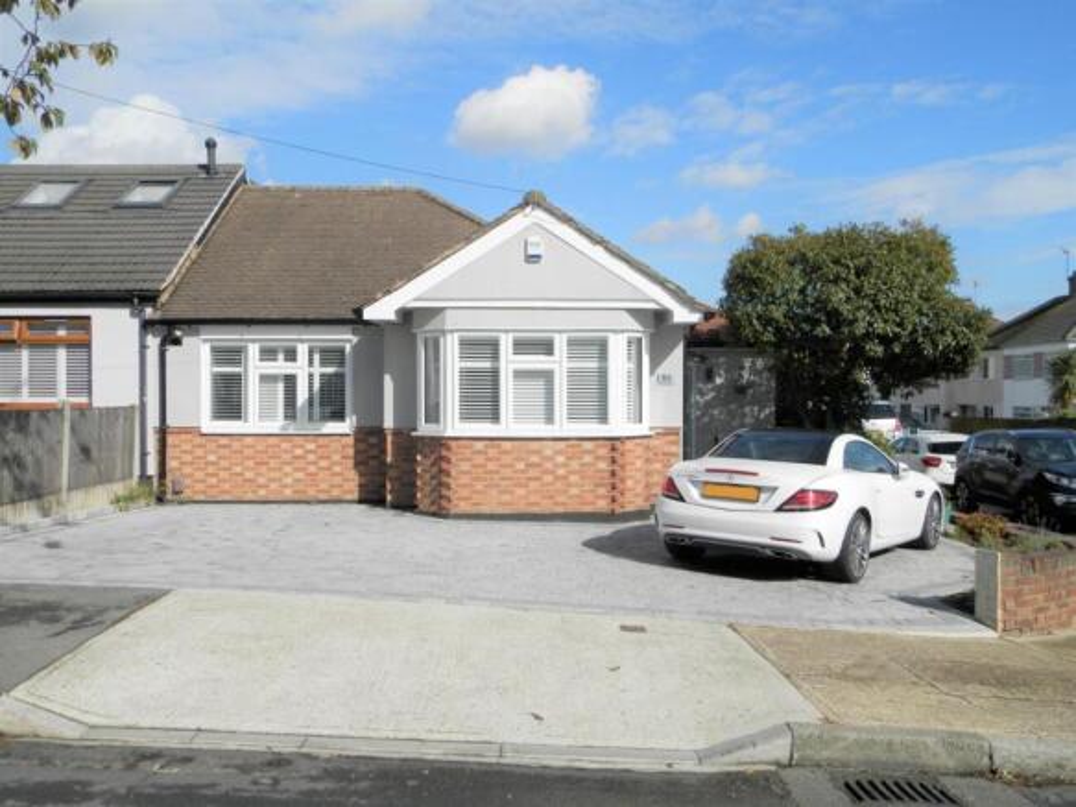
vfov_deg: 45.4
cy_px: 404
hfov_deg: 58.4
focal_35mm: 31
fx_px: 963
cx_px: 538
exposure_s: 1/200
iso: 80
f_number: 9.1
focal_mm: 5.5
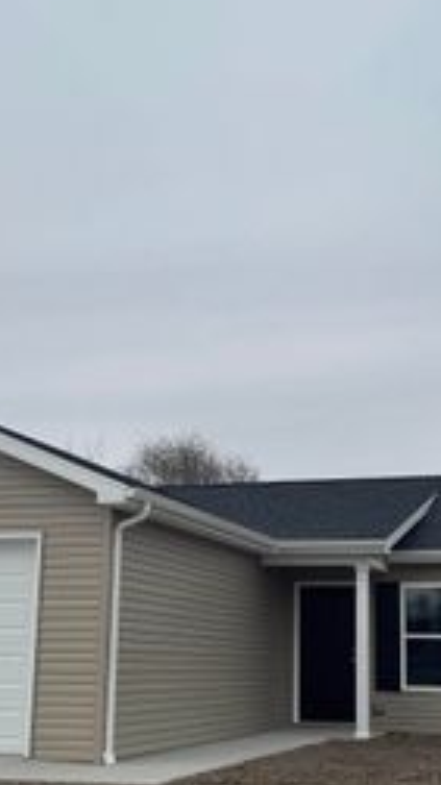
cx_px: 250
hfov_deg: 23.0
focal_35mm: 52
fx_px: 1082
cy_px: 483
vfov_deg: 39.6
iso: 80
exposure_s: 1/5814
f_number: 1.78
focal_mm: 6.76
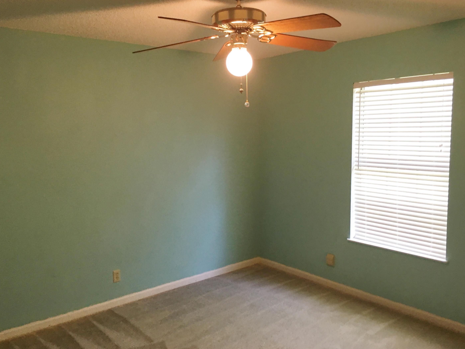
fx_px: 416
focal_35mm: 31
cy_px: 177
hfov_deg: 58.3
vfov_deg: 45.4
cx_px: 231
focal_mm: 4.15
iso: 100
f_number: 2.2
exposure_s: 1/30
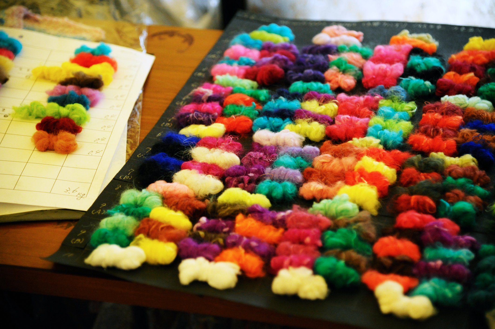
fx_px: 1264
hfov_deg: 22.2
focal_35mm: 92
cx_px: 248
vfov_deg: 14.8
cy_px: 164
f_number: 4
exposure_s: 1/2500
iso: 3200
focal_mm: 92
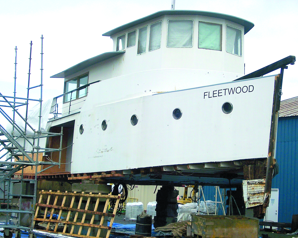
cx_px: 158
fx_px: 803
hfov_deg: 21.0
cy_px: 119
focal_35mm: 91
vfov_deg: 16.9
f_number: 4.3
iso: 80
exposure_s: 1/320
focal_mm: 14.5
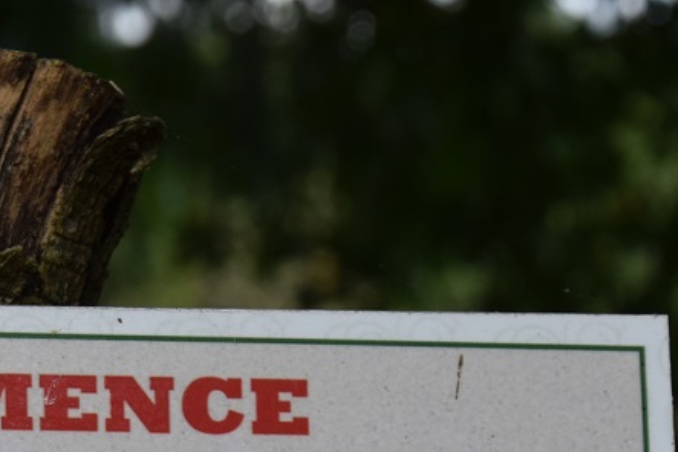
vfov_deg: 5.1
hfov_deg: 7.8
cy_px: 765
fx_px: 4970
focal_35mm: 264
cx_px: -31
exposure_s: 1/250
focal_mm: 52
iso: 280
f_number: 8
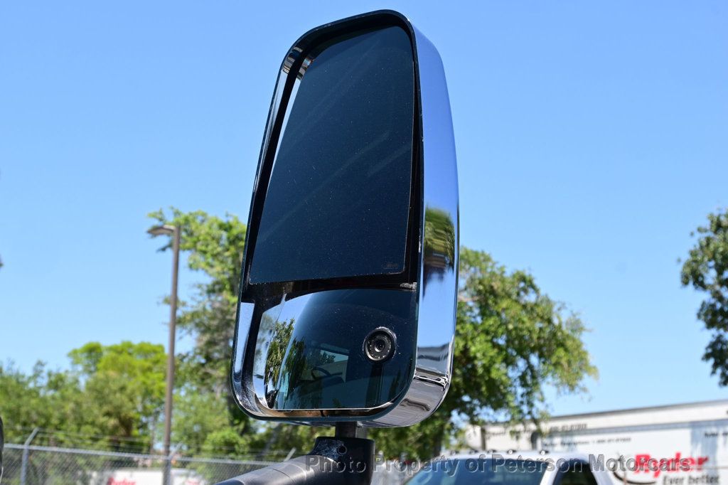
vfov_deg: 27.2
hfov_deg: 40.0
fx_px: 1001
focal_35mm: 50
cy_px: 242
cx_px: 364
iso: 100
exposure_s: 1/200
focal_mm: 33
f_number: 7.1
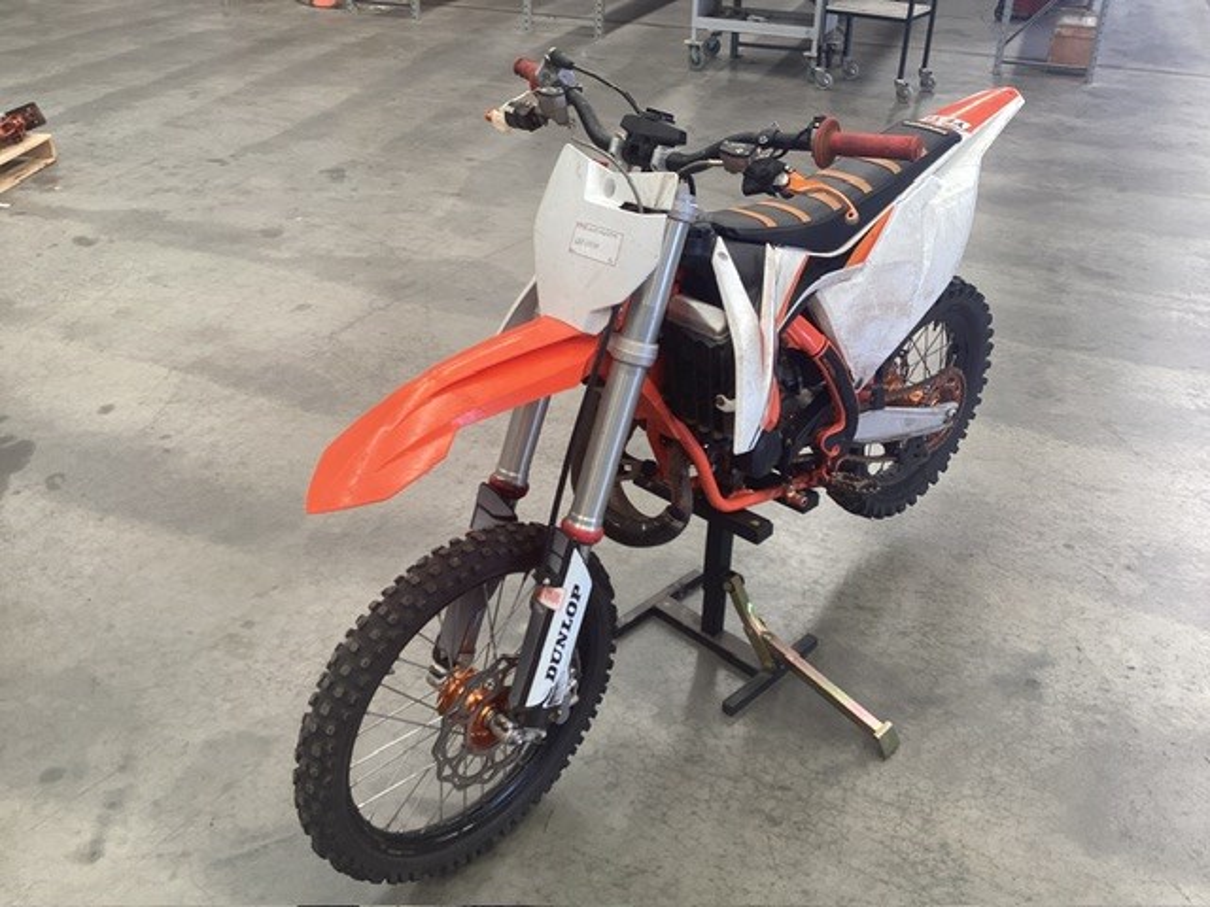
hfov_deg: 58.4
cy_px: 454
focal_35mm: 31
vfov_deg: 45.4
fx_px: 1084
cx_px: 605
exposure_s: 1/60
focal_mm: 3.3
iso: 50
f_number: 2.4
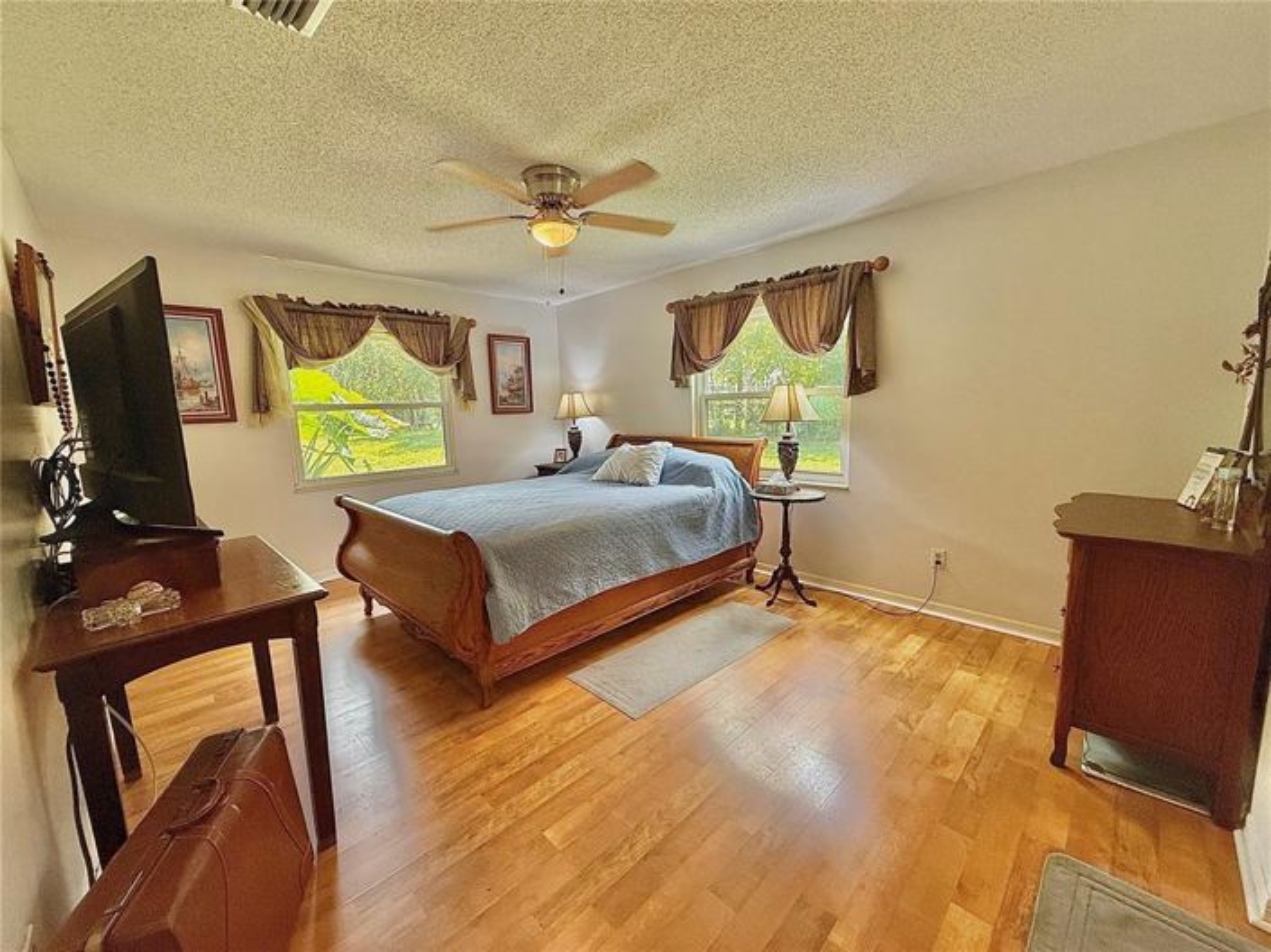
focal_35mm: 14
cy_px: 476
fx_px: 514
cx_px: 636
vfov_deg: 85.6
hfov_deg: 102.1
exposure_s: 1/120
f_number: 2.2
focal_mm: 2.22
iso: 200
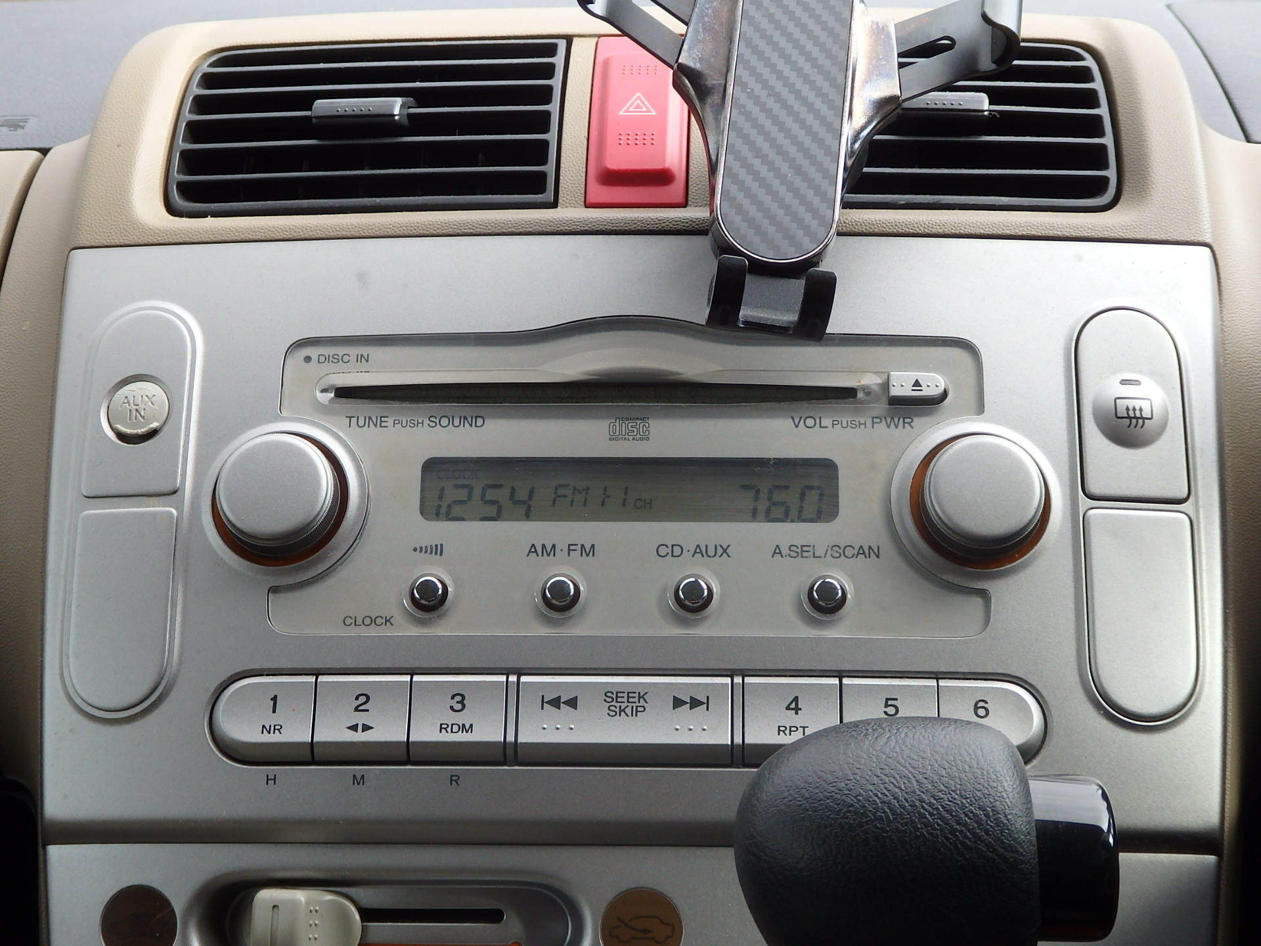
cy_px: 473
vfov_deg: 24.4
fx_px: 2186
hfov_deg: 32.2
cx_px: 630
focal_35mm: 60
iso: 125
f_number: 4.2
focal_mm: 10.8
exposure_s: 1/60
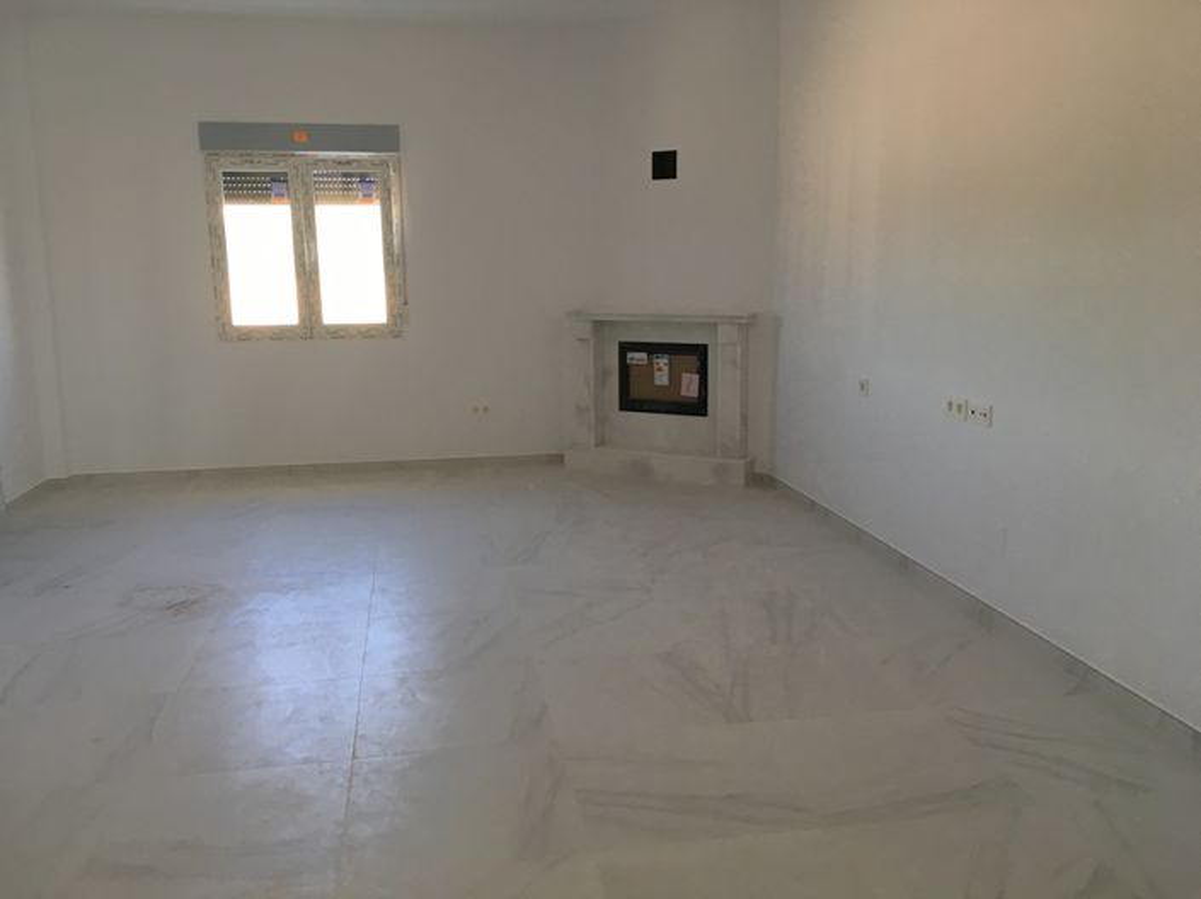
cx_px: 600
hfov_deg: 61.7
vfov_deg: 48.2
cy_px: 450
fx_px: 1006
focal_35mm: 29
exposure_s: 1/33
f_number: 2.2
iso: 40
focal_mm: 4.15
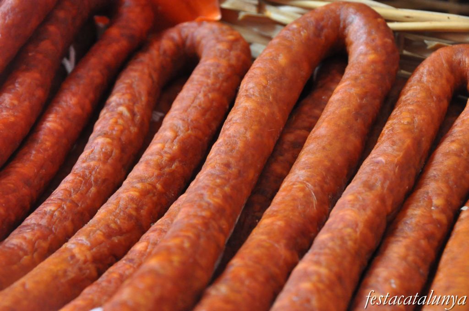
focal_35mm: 112
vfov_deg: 12.1
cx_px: 234
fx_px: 1464
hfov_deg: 18.2
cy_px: 156
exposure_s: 1/320
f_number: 9
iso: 3200
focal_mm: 75
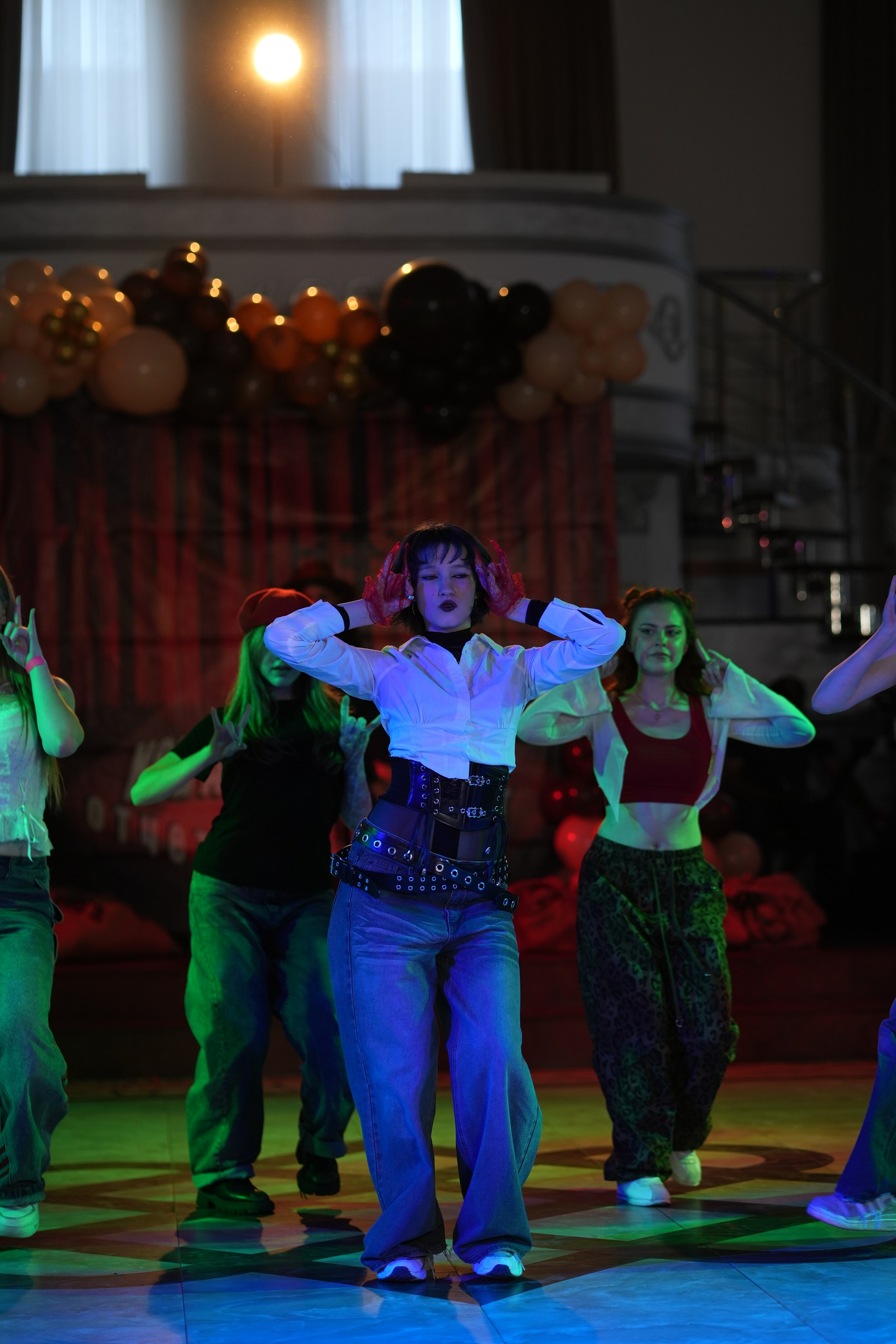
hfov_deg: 16.1
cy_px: 672
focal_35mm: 85
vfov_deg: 23.9
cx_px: 448
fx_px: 3173
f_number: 2.2
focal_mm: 85
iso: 800
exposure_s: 1/400
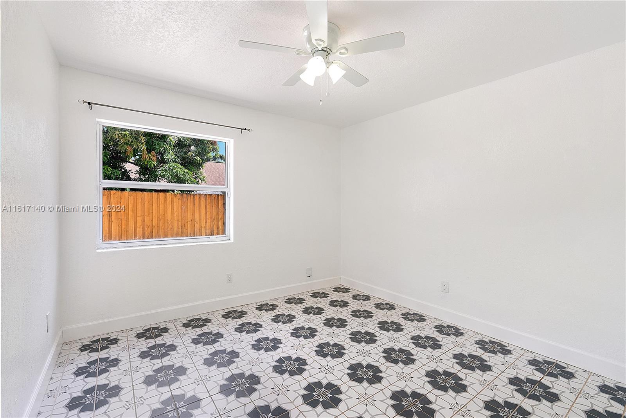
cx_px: 313
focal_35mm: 16
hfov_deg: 96.7
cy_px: 209
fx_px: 278
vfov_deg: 73.8
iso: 250
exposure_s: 1/60
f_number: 9
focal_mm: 16
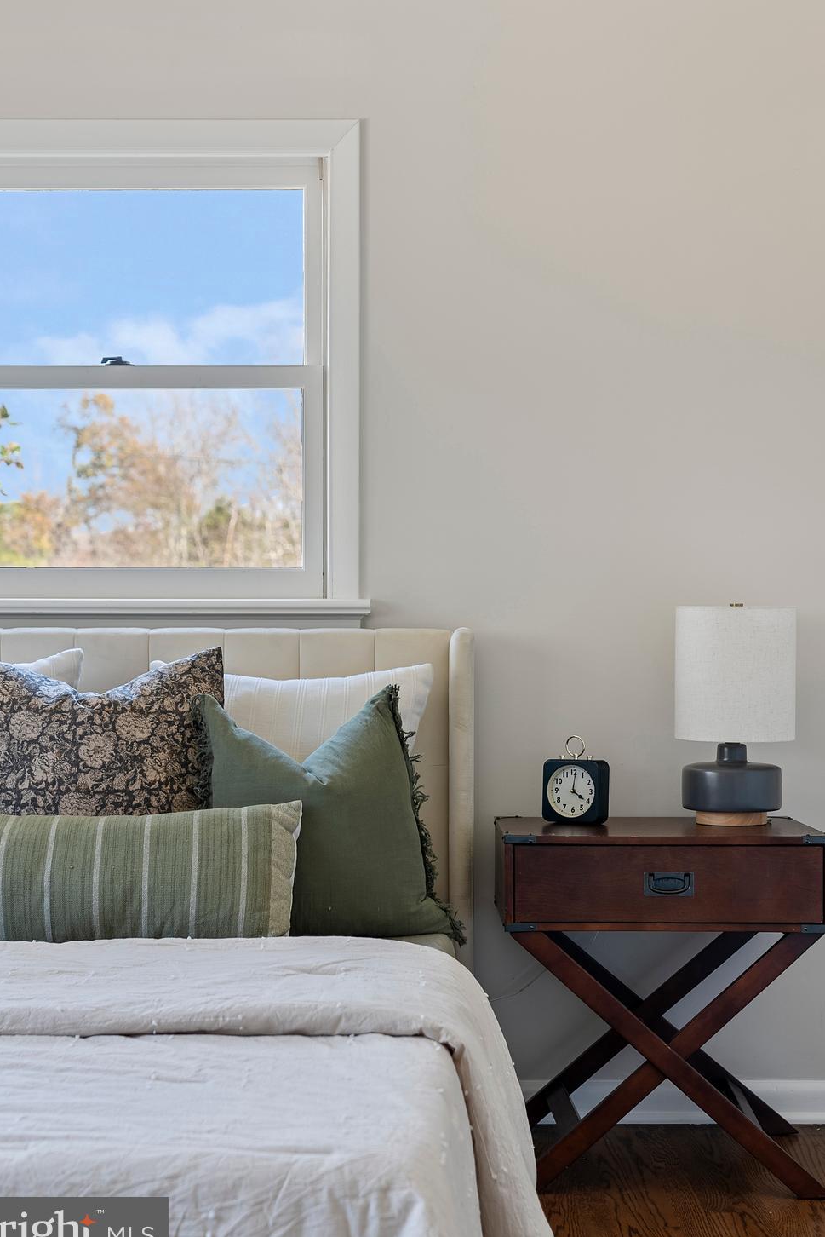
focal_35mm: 55
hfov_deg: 24.6
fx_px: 1889
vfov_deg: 36.2
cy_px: 613
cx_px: 392
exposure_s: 1/5
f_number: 4
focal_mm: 52
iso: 100
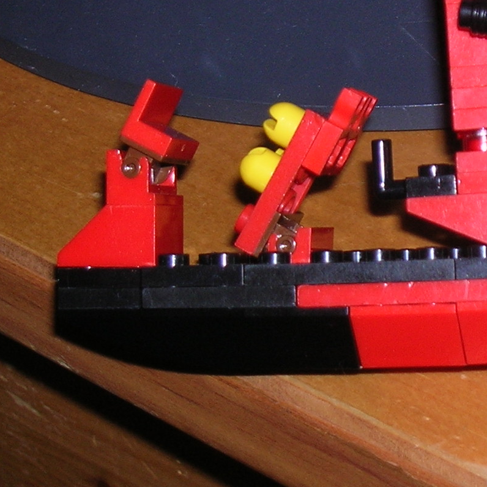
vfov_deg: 13.7
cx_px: 497
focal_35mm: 127
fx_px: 2021
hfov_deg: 13.5
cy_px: 167
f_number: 3.3
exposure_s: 1/60.1
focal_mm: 8.4
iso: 50
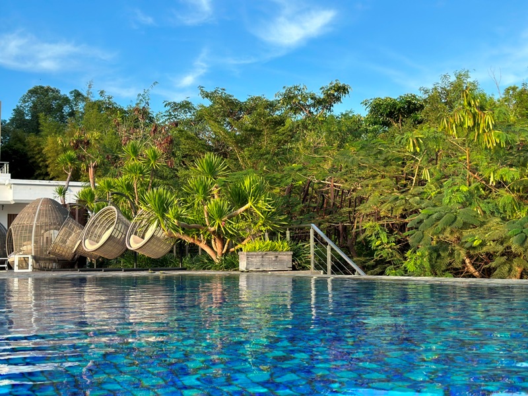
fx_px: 732
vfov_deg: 30.3
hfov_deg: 39.7
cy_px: 198
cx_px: 264
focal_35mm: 48
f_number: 1.78
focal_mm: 6.86
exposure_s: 1/1517
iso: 80
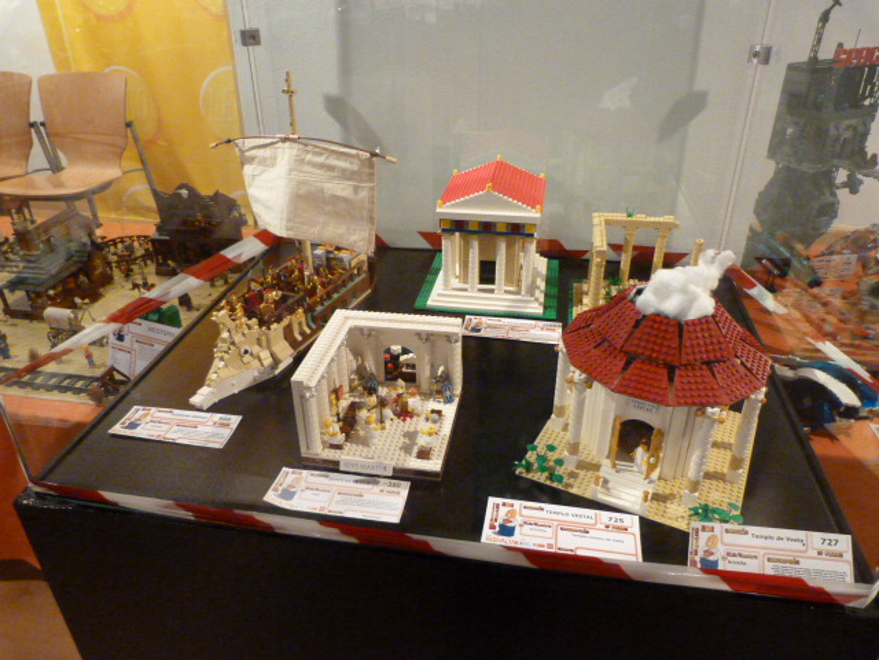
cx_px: 440
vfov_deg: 54.9
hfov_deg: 69.4
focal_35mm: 25
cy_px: 330
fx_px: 635
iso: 800
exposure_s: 1/40
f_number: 2.8
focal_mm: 4.5
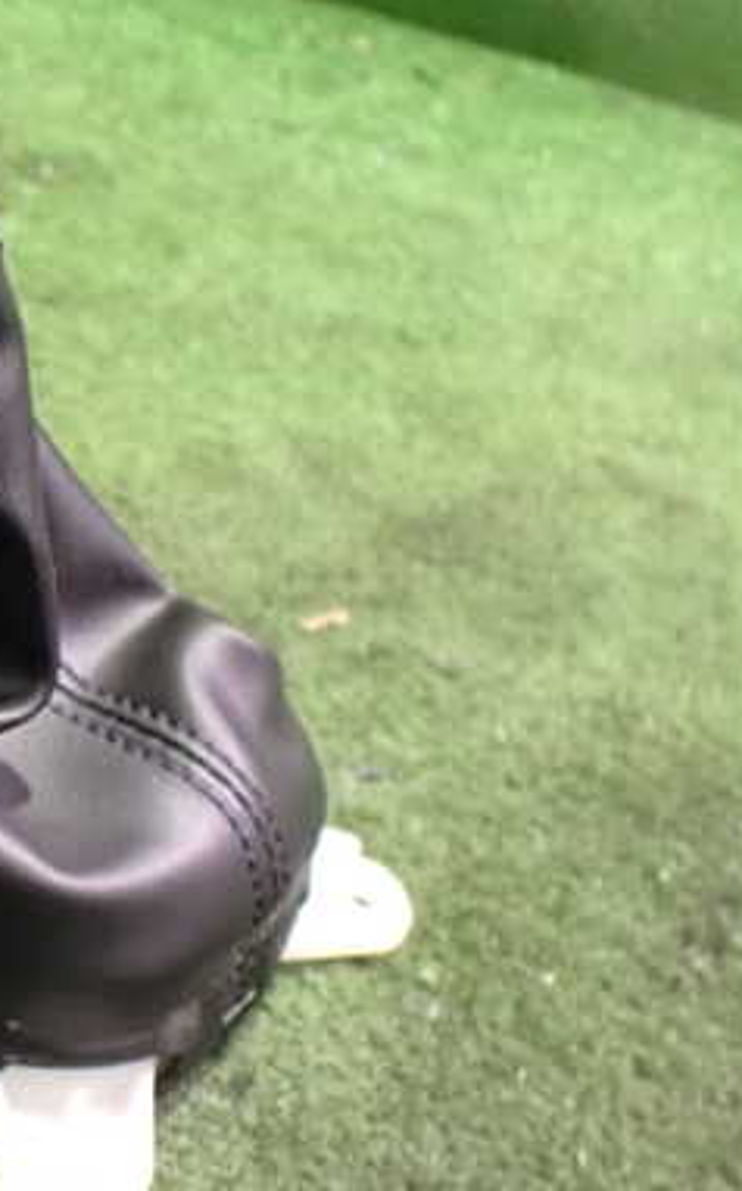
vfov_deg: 40.2
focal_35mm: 50
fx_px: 1621
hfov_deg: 23.7
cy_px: 695
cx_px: -134
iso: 1600
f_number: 2.3
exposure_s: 1/20
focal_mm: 5.4
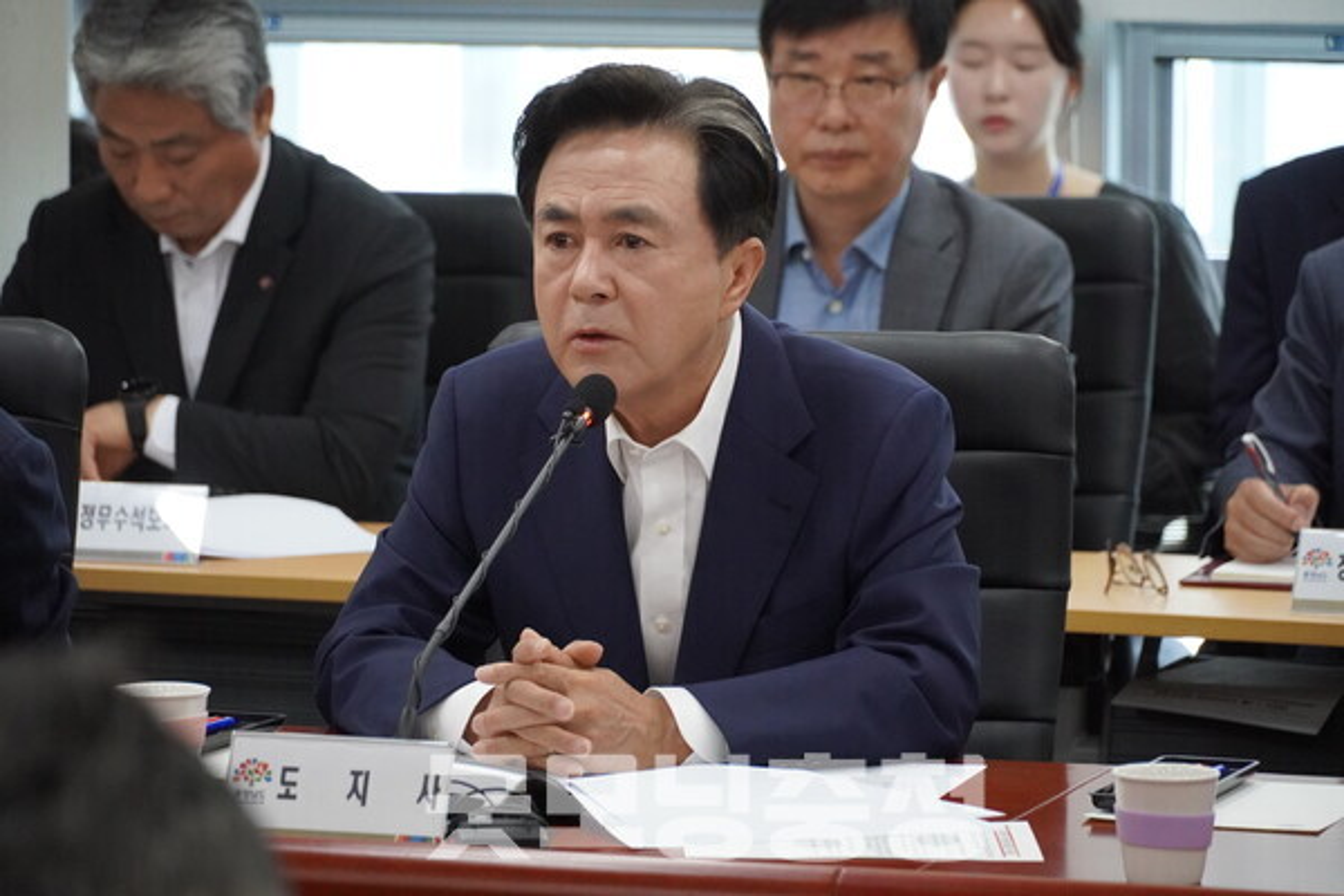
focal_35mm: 202
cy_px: 448
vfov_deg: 6.8
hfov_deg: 10.2
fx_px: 7559
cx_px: 672
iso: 4000
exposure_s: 1/250
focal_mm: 135
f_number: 5.6
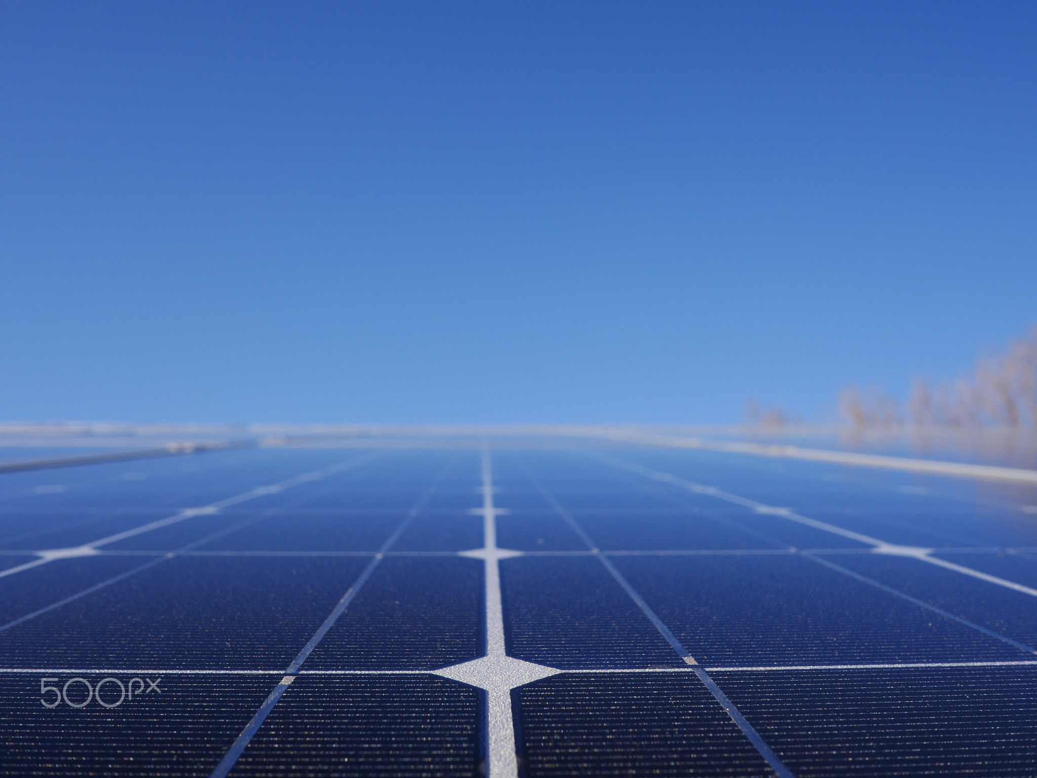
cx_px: 518
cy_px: 389
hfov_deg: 63.4
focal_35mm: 28
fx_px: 839
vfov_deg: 49.7
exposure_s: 1/320
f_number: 8
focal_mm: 14
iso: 200
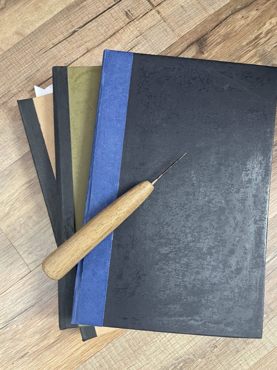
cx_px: 138
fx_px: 277
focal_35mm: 26
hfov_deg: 53.1
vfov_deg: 67.3
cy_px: 185
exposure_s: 1/60
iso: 200
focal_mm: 4.2
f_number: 1.6
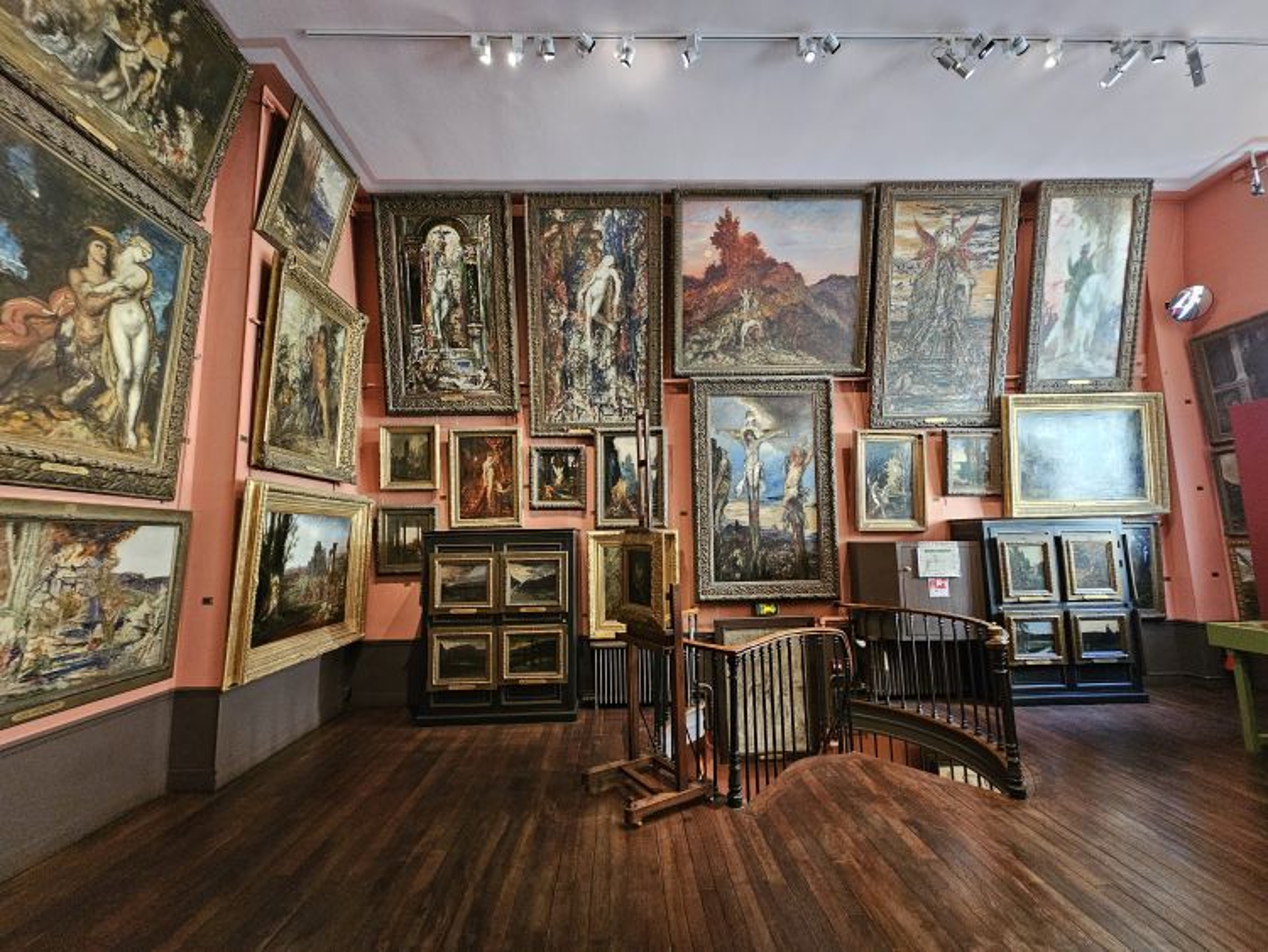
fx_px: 476
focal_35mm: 13
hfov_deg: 106.2
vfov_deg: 89.9
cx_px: 634
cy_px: 476
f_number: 2.2
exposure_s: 1/33
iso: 640
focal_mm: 2.2
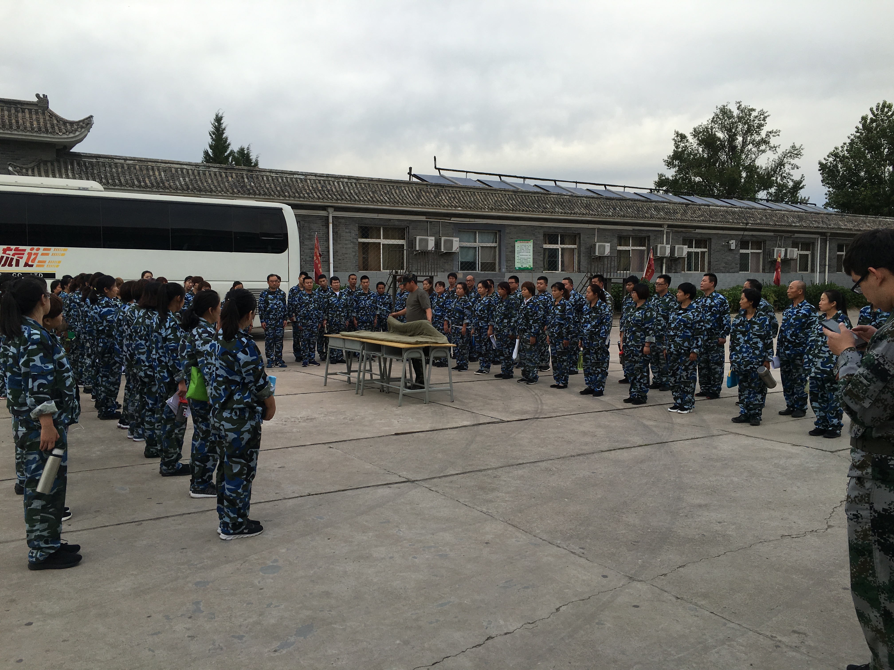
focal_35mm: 29
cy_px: 335
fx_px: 749
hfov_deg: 61.7
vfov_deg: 48.2
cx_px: 447
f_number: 2.2
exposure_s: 1/267
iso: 25
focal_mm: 4.15
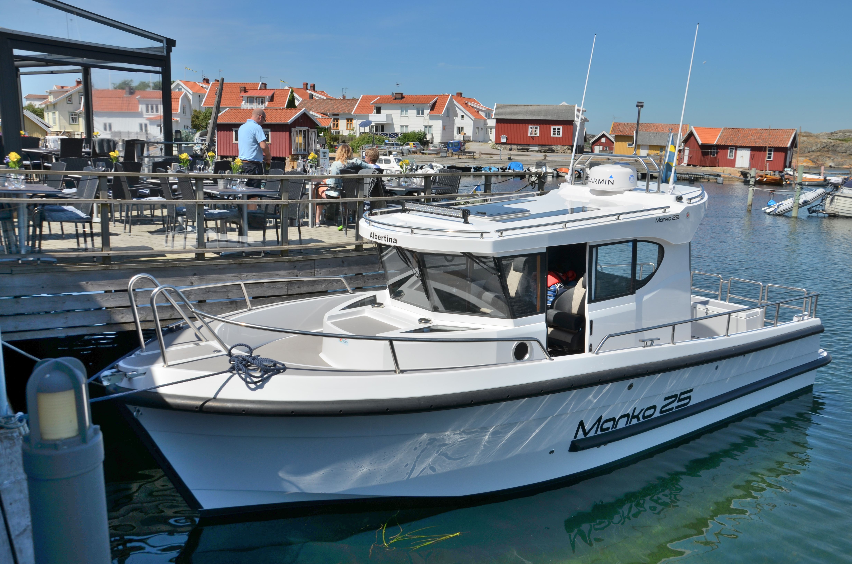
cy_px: 282
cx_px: 426
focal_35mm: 32
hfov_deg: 59.6
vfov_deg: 41.5
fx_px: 744
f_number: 10
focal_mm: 21
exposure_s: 1/400
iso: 100
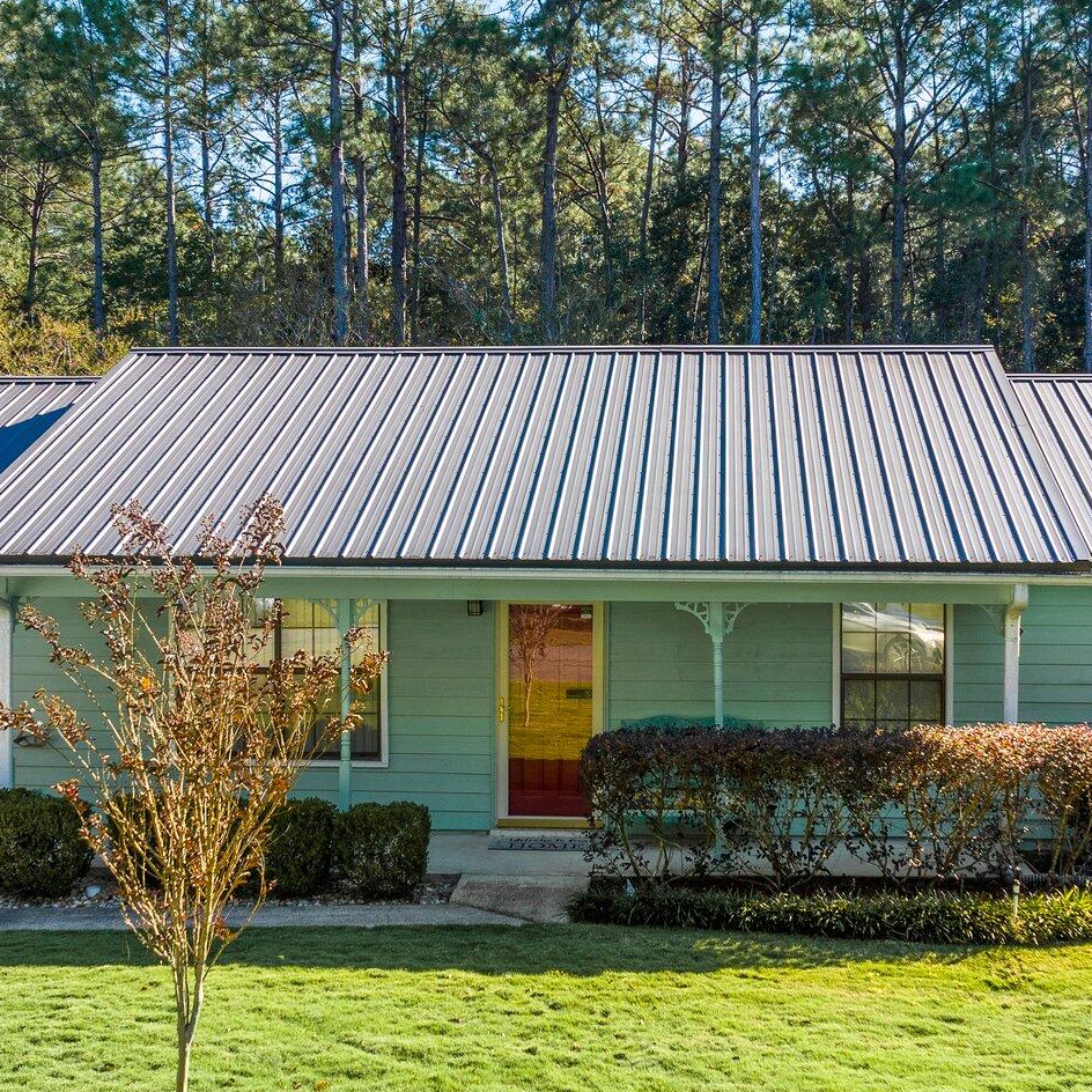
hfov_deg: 36.7
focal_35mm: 46
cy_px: 510
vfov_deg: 36.8
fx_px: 1642
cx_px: 615
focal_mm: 12.29
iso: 120
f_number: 2.8
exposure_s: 1/1000
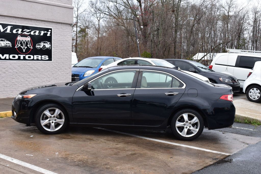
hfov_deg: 38.9
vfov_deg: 26.5
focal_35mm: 51
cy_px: 87
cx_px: 130
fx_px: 370
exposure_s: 1/160
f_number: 9
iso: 400
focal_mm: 34
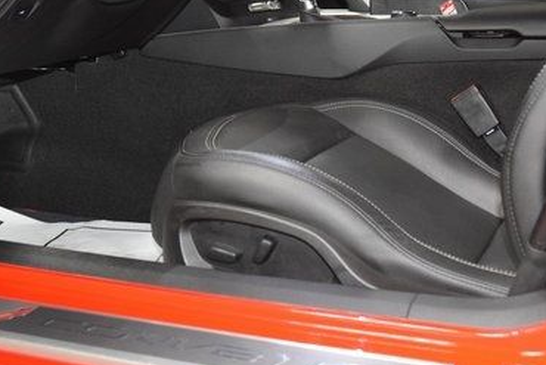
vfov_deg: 20.7
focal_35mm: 65
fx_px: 984
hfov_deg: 31.0
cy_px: 63
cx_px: 269
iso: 3200
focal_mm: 25
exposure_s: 1/60
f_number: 3.8
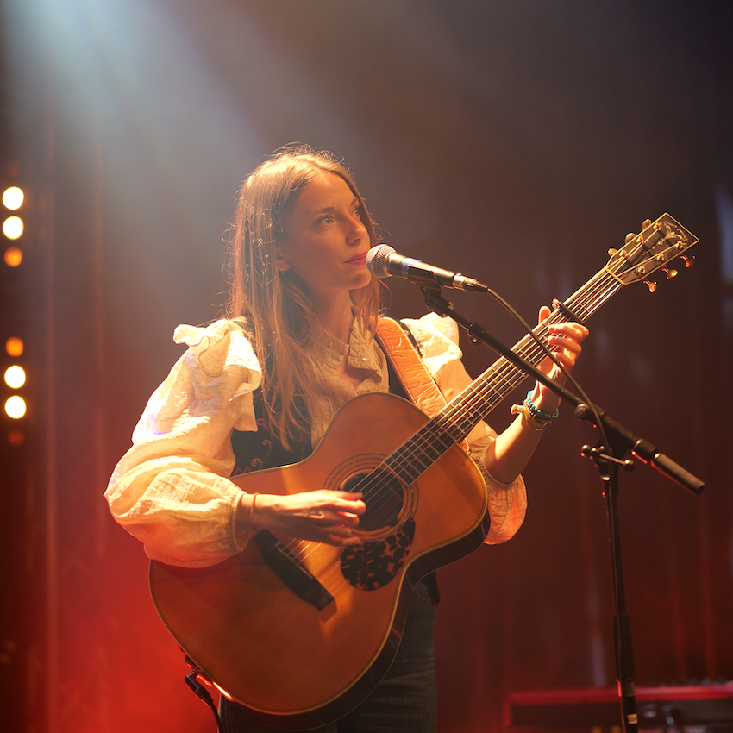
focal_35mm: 64
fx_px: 1533
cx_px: 509
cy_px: 366
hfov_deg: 26.7
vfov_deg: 26.9
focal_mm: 50
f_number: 1.2
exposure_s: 1/60
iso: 250
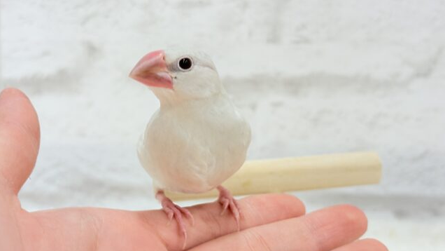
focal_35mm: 57
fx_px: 673
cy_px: 123
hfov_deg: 36.6
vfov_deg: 21.1
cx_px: 222
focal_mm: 5.96
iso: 32
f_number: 1.6
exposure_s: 1/50
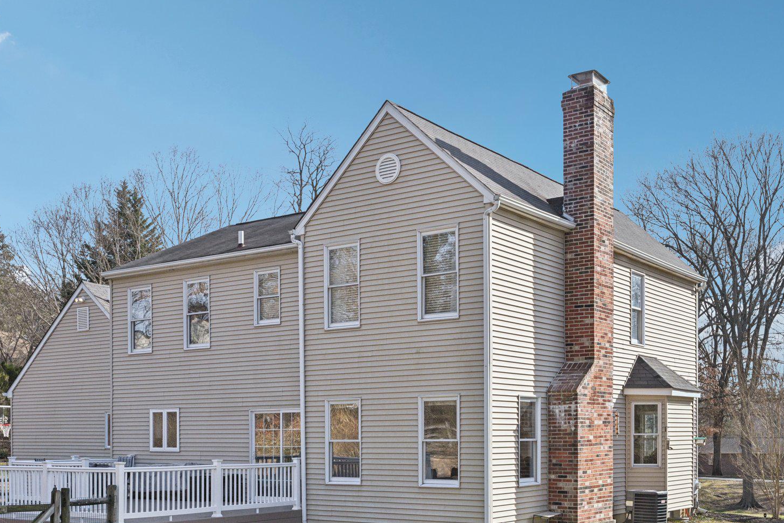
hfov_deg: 46.4
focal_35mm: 42
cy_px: 318
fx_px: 914
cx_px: 362
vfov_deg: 31.8
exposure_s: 1/1600
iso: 800
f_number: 8
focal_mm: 30
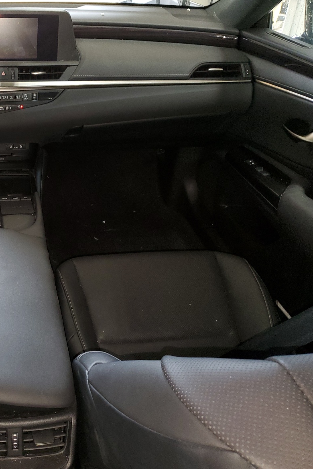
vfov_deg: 51.9
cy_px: 229
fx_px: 482
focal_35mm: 37
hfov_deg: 32.8
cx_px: -5
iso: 96
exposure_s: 1/24
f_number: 1.5
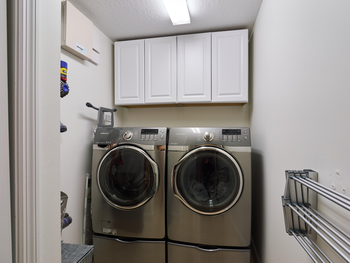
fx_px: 182
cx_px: 175
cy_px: 132
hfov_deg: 87.7
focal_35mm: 18
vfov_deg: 71.6
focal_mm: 9
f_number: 5.6
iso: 100
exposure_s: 1/4
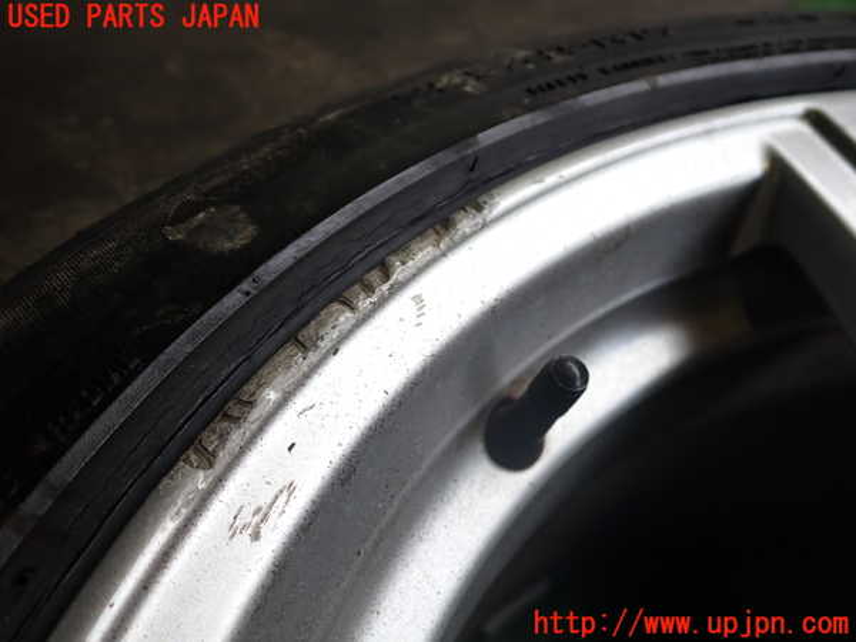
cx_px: 428
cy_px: 321
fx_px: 742
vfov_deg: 46.8
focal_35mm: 30
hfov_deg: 60.0
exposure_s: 1/200
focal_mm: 5.4
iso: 100
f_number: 2.3
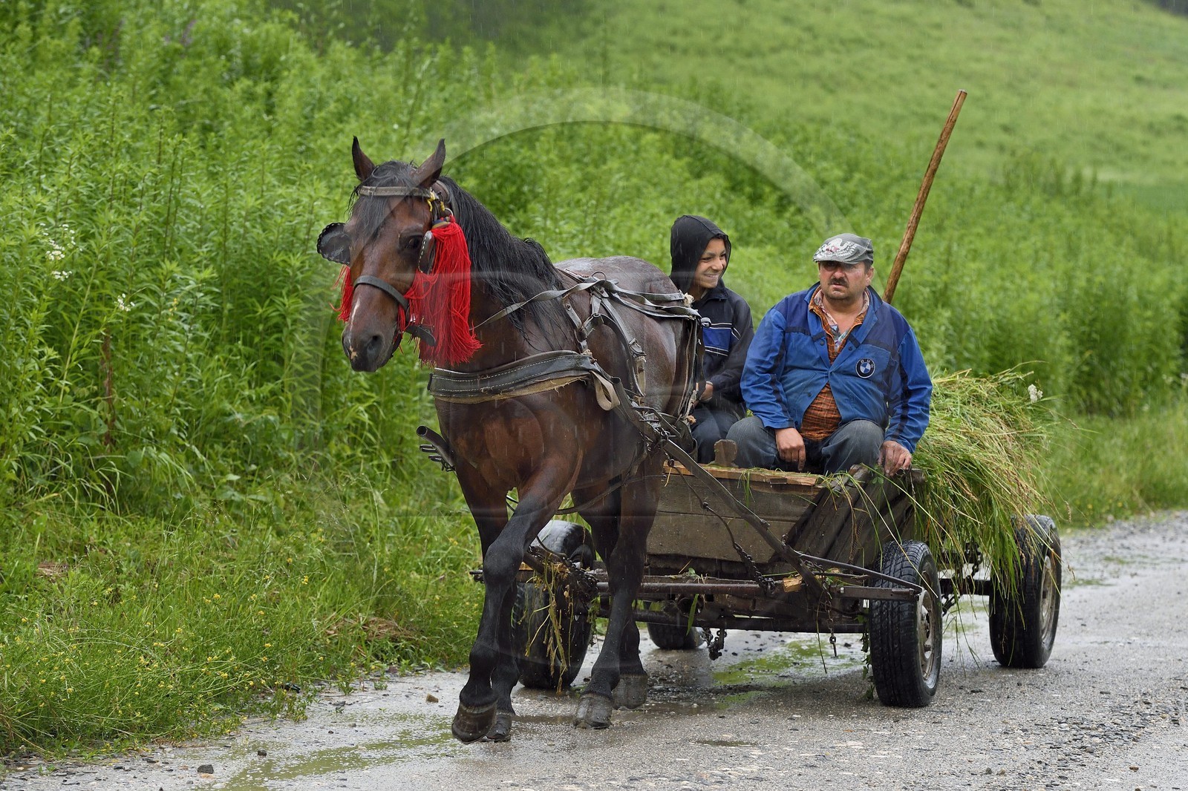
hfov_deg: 15.8
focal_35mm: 130
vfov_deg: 10.5
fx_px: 4289
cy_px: 396
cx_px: 594
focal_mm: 130
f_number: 5.6
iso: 1600
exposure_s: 1/250
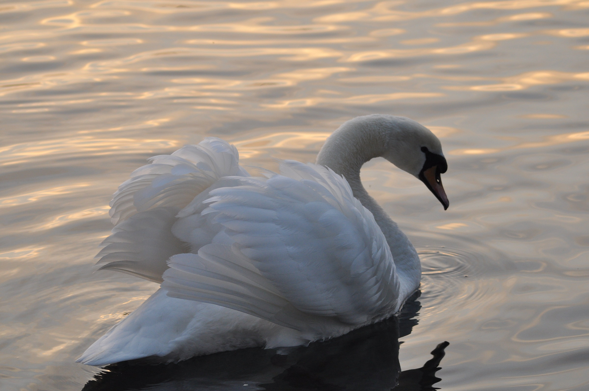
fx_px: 3677
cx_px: 294
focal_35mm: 225
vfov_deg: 6.1
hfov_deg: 9.2
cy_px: 196
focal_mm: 150
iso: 640
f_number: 5
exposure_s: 1/500
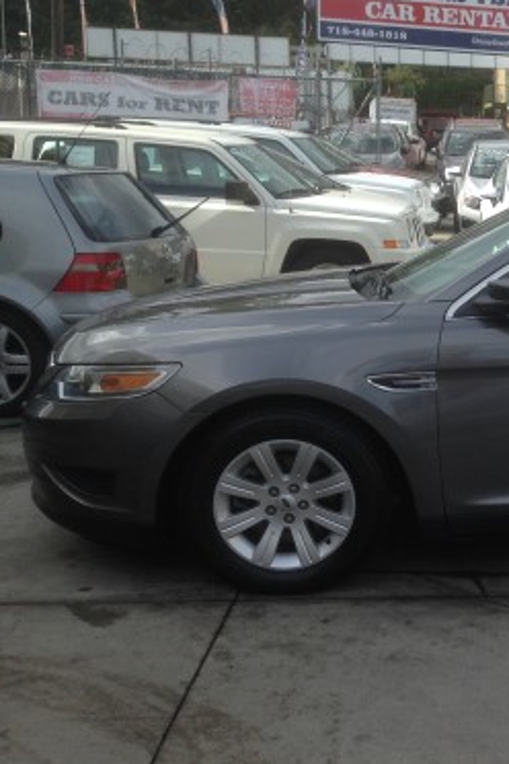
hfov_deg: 21.0
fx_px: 1251
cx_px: 655
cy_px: 359
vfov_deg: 33.9
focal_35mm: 59
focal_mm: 4.12
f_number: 2.4
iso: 50
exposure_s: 1/889
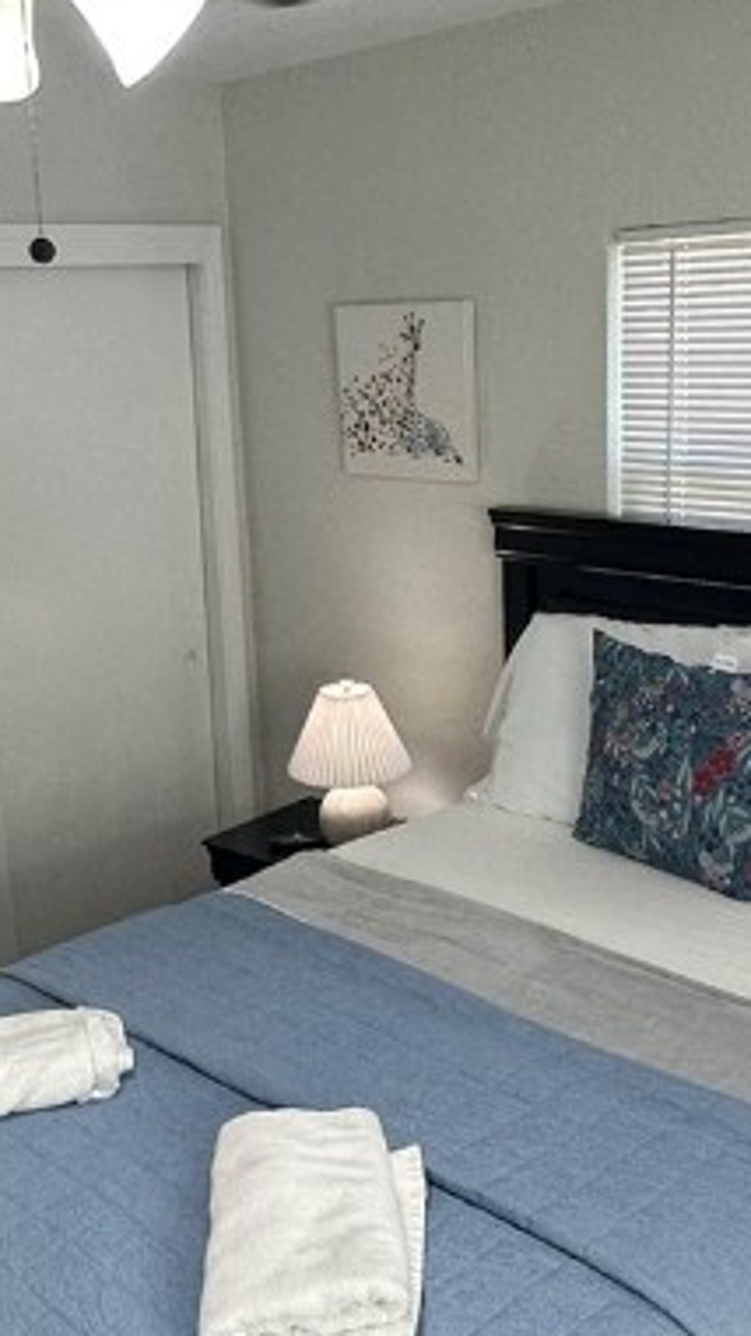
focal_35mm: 41
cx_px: 323
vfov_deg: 49.4
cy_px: 677
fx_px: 1453
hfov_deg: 28.9
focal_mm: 2.22
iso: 125
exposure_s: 1/120
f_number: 2.2
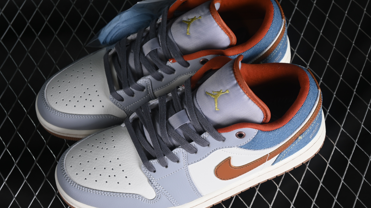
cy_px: 109
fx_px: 777
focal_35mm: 79
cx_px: 186
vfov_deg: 15.3
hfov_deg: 26.9
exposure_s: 1/60
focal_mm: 50
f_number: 7.1
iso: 160
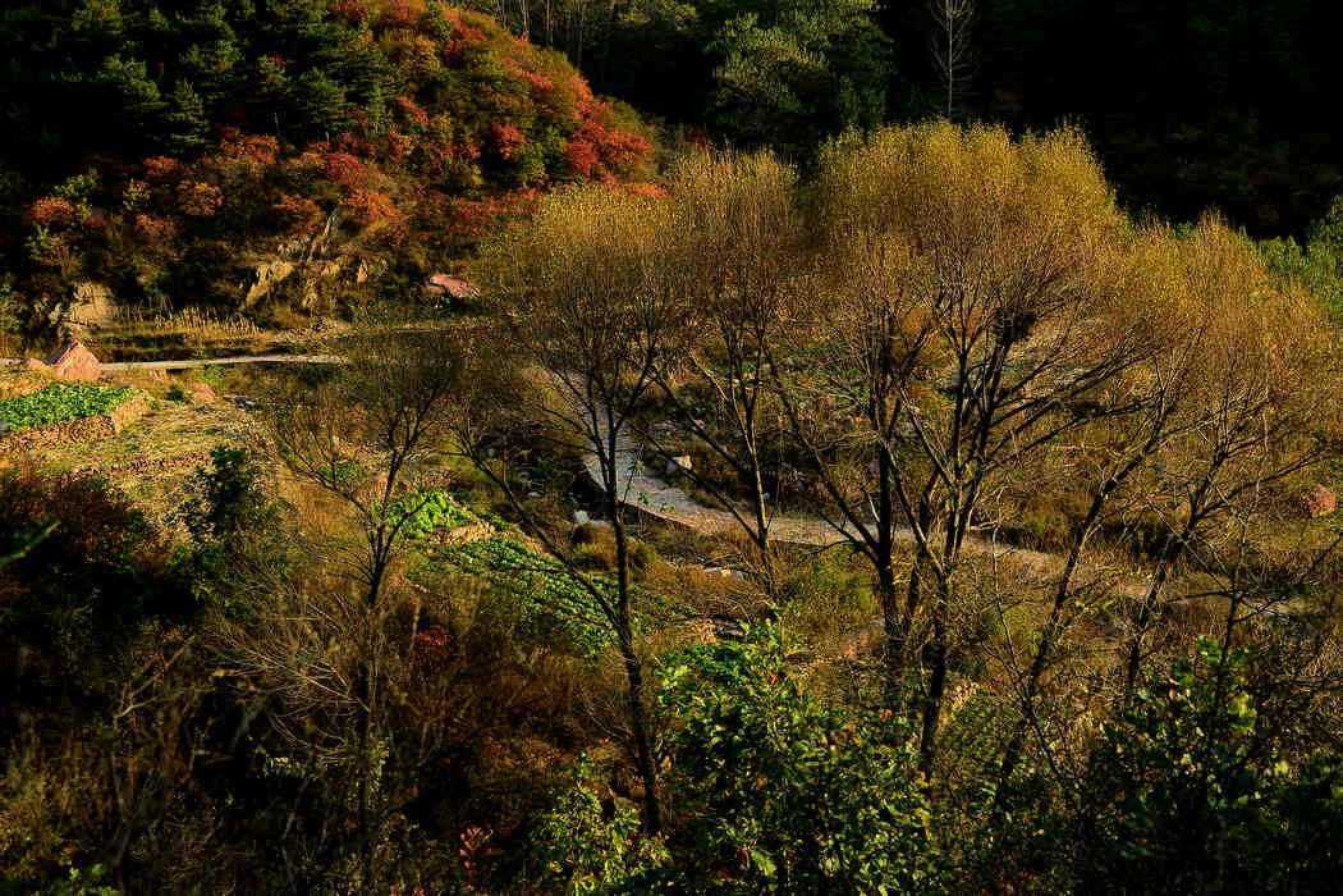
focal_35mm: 38
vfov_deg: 35.1
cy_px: 448
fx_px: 1418
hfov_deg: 50.7
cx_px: 672
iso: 100
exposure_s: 1/60
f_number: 5.6
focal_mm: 38
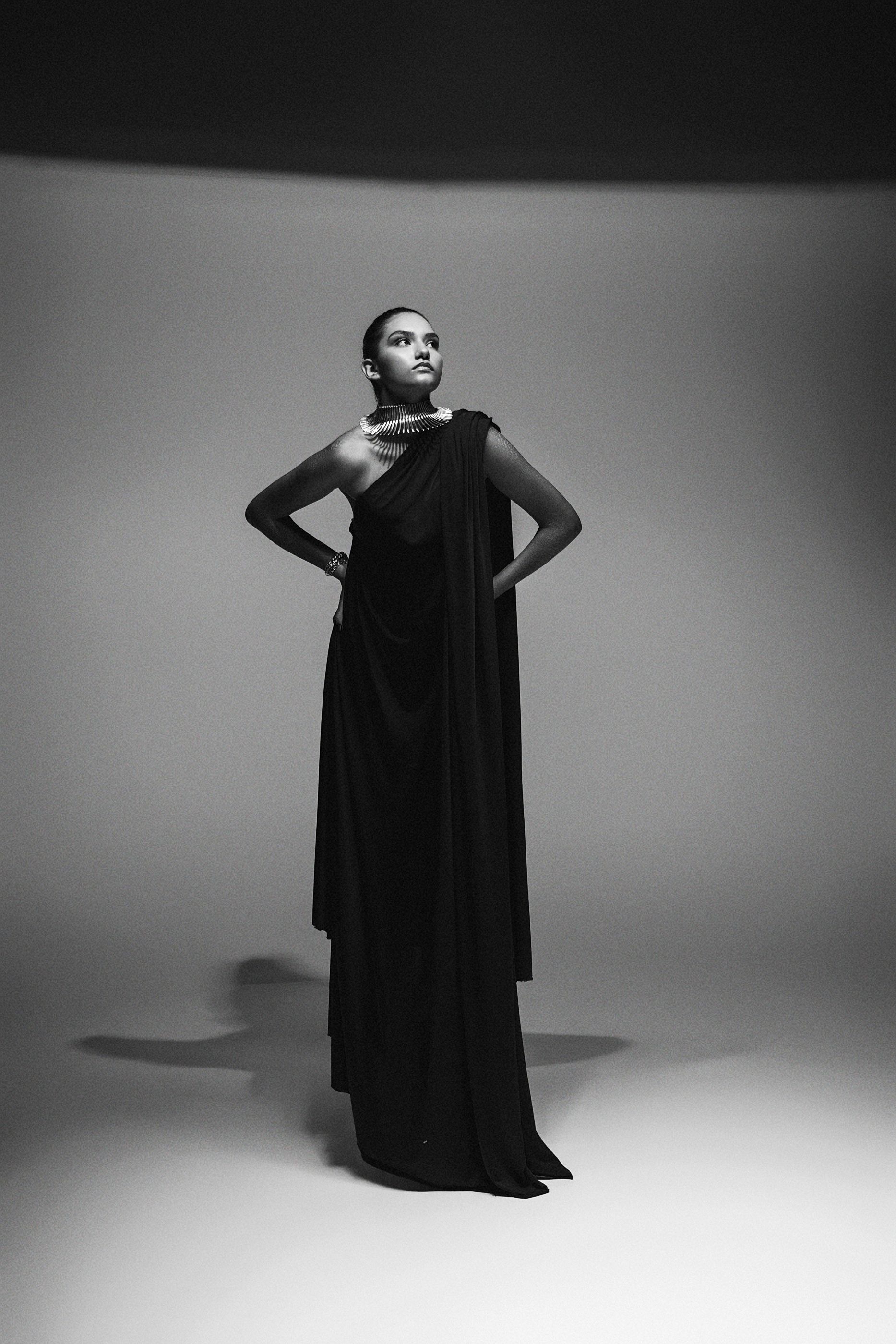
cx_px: 448
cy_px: 672
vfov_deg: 48.5
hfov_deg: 33.4
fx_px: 1493
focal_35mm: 40
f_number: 2.8
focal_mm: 40
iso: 200
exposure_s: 1/500
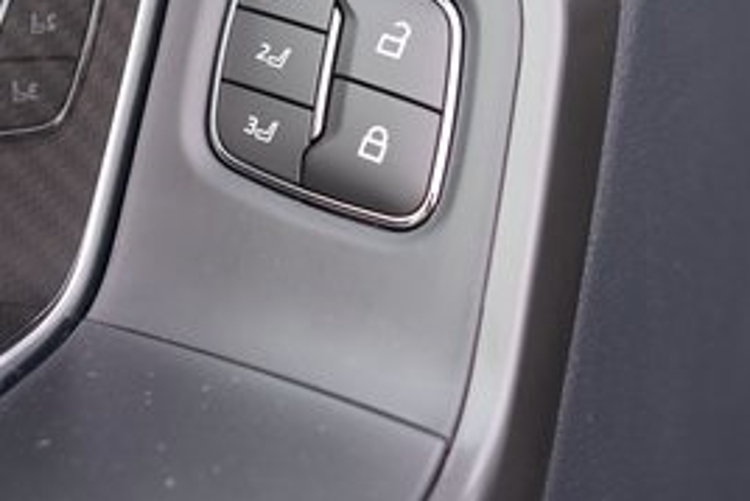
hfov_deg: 23.5
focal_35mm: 86
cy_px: 116
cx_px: 221
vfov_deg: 15.8
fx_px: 1793
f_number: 4
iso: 200
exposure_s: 1/60
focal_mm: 36
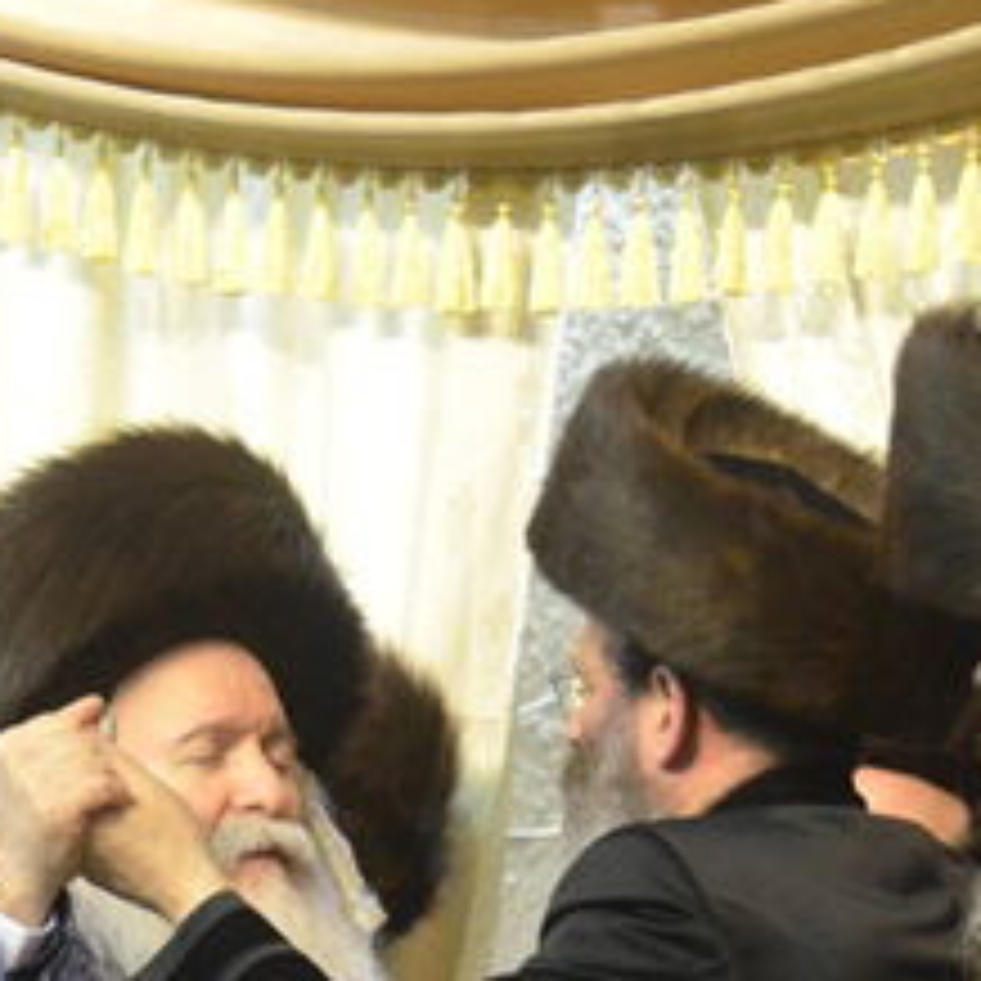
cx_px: 225
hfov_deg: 4.1
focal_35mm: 430
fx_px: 13787
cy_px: 1098
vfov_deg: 4.1
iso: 3200
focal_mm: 92
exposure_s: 1/125
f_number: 4.5
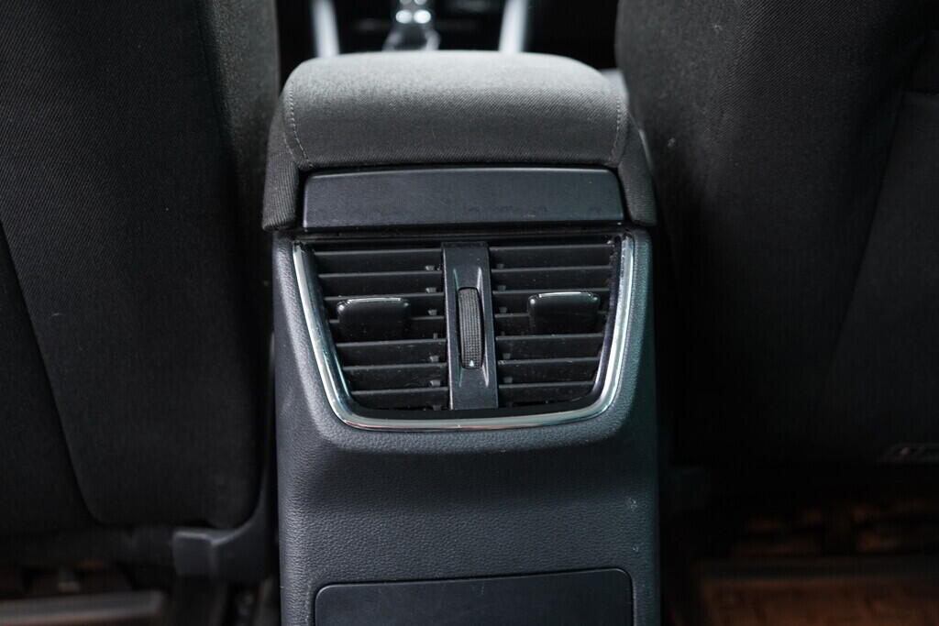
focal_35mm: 36
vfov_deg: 36.9
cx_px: 470
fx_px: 939
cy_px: 313
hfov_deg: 53.1
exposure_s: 1/40
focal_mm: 24
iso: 800
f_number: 2.8
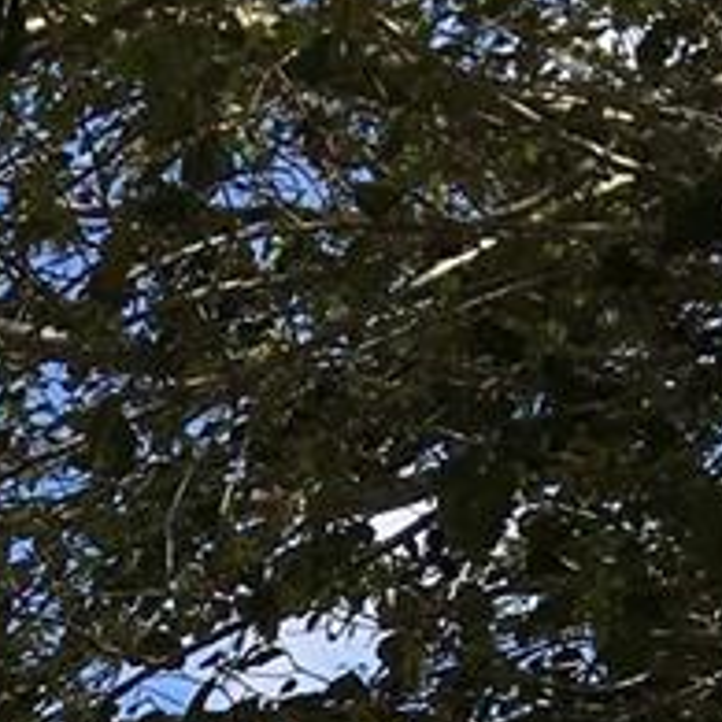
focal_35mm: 158
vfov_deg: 9.4
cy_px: 1929
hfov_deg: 10.3
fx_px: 3728
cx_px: -641
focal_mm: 4.15
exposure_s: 1/2564
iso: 25
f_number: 2.2
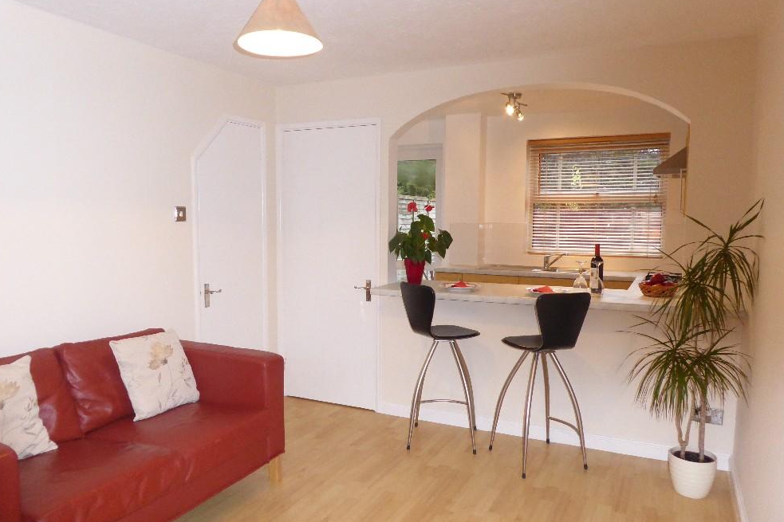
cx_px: 385
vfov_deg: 49.5
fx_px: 566
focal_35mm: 26
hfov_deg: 69.4
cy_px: 275
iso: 500
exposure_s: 1/60
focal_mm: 4.3
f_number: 3.3
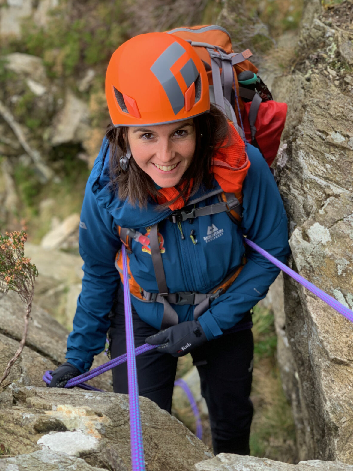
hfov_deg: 27.5
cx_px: 179
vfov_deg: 36.2
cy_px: 235
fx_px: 721
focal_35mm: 53
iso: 50
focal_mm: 6
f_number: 2.4
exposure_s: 1/122
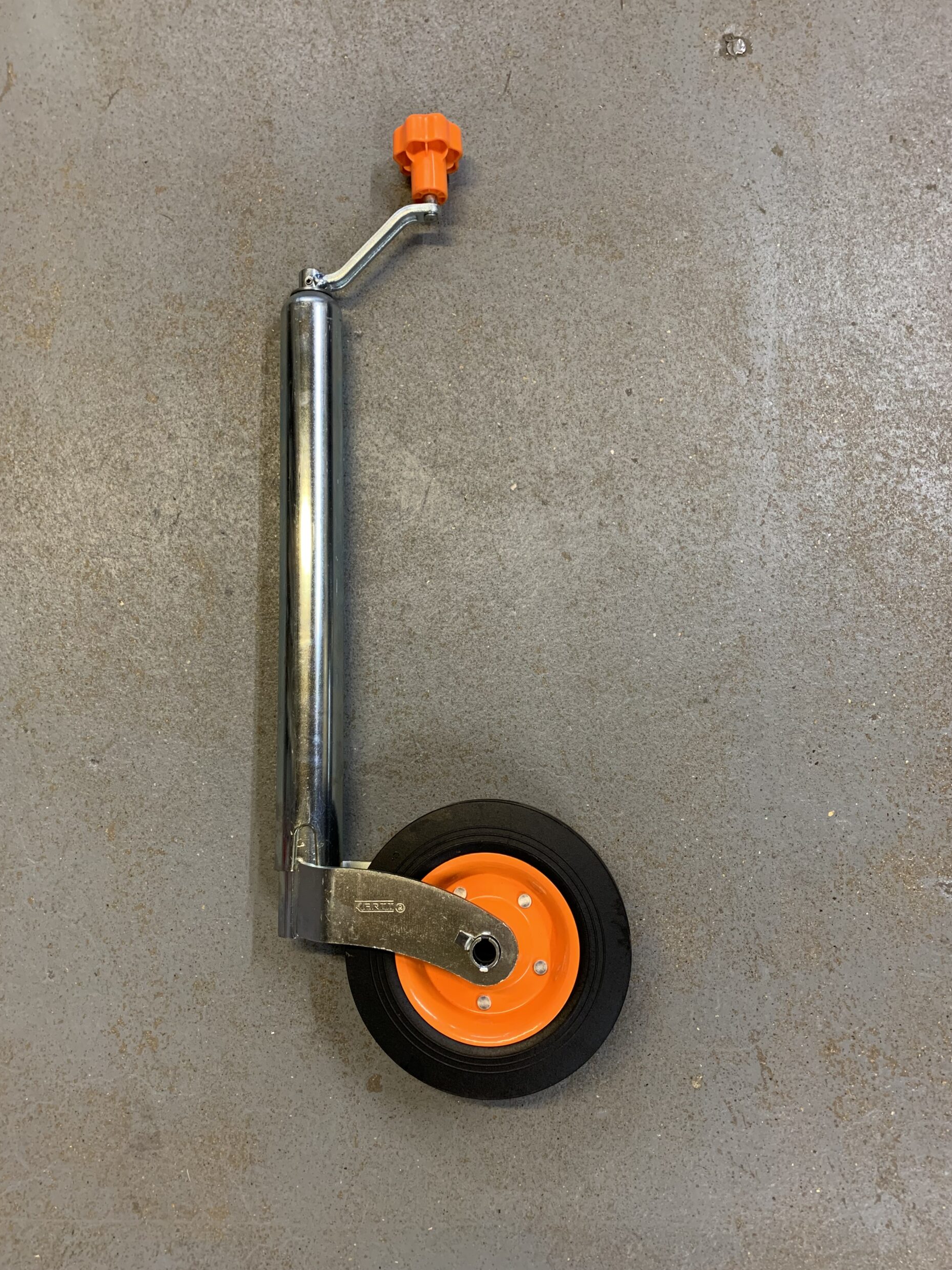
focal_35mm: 27
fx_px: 990
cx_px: 460
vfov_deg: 65.3
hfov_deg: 51.3
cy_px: 635
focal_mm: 4.25
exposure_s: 1/50
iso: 200
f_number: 1.8
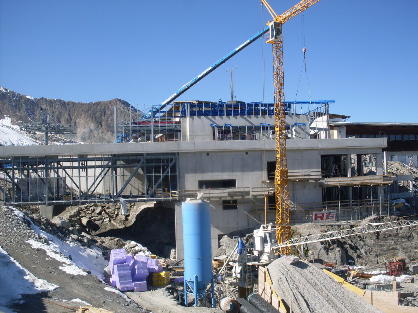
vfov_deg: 37.7
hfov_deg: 49.0
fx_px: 459
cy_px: 156
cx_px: 209
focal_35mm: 38
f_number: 8.4
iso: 80
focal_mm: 6.3
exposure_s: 1/250
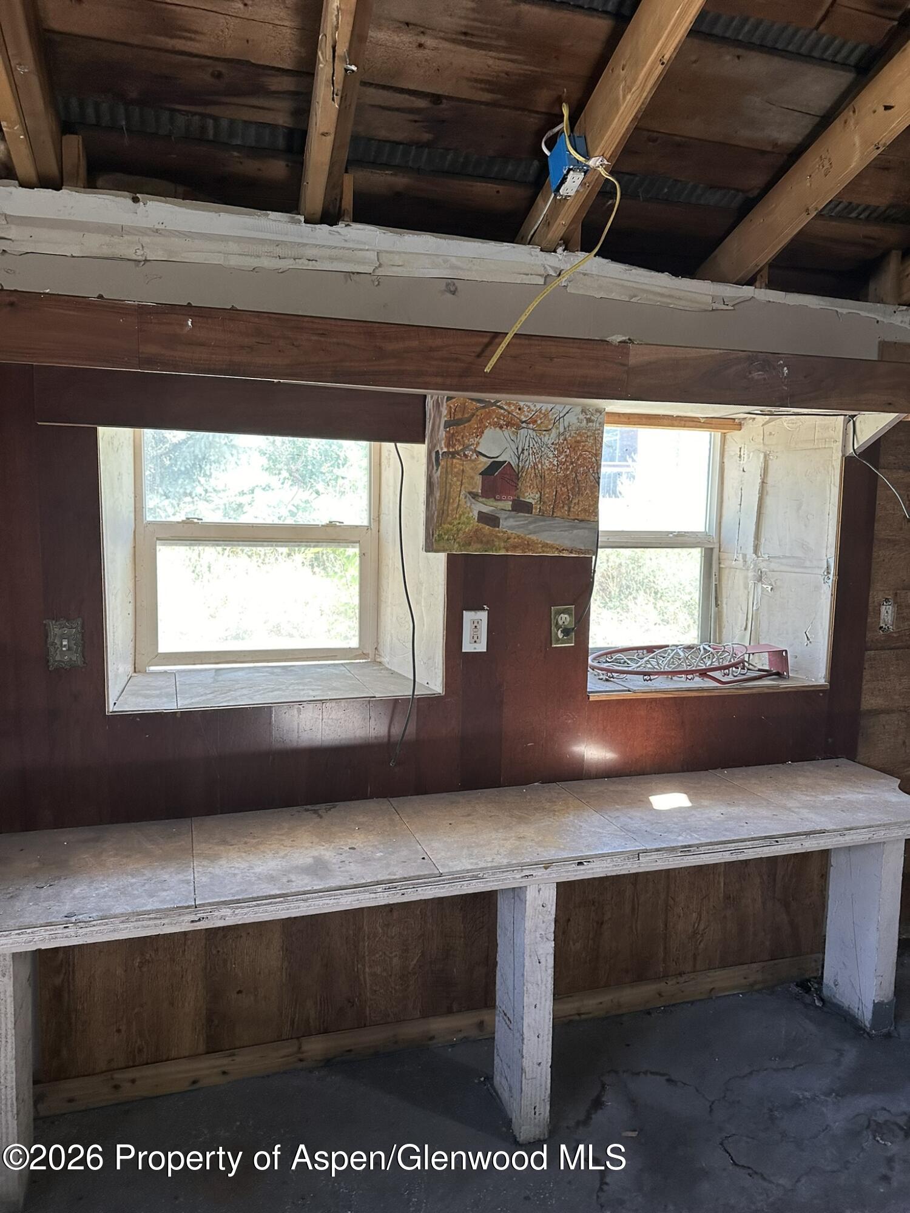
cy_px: 606
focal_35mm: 24
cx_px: 455
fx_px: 841
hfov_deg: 56.8
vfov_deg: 71.6
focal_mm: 6.86
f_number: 1.78
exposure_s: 1/121
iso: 200
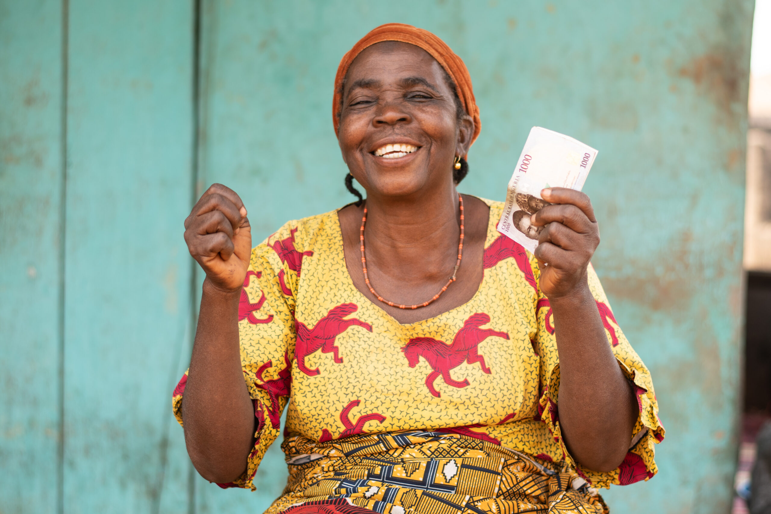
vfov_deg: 18.2
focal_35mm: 75
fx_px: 1606
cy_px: 257
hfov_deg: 27.0
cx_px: 386
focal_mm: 50
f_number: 2.8
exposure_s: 1/500
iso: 100
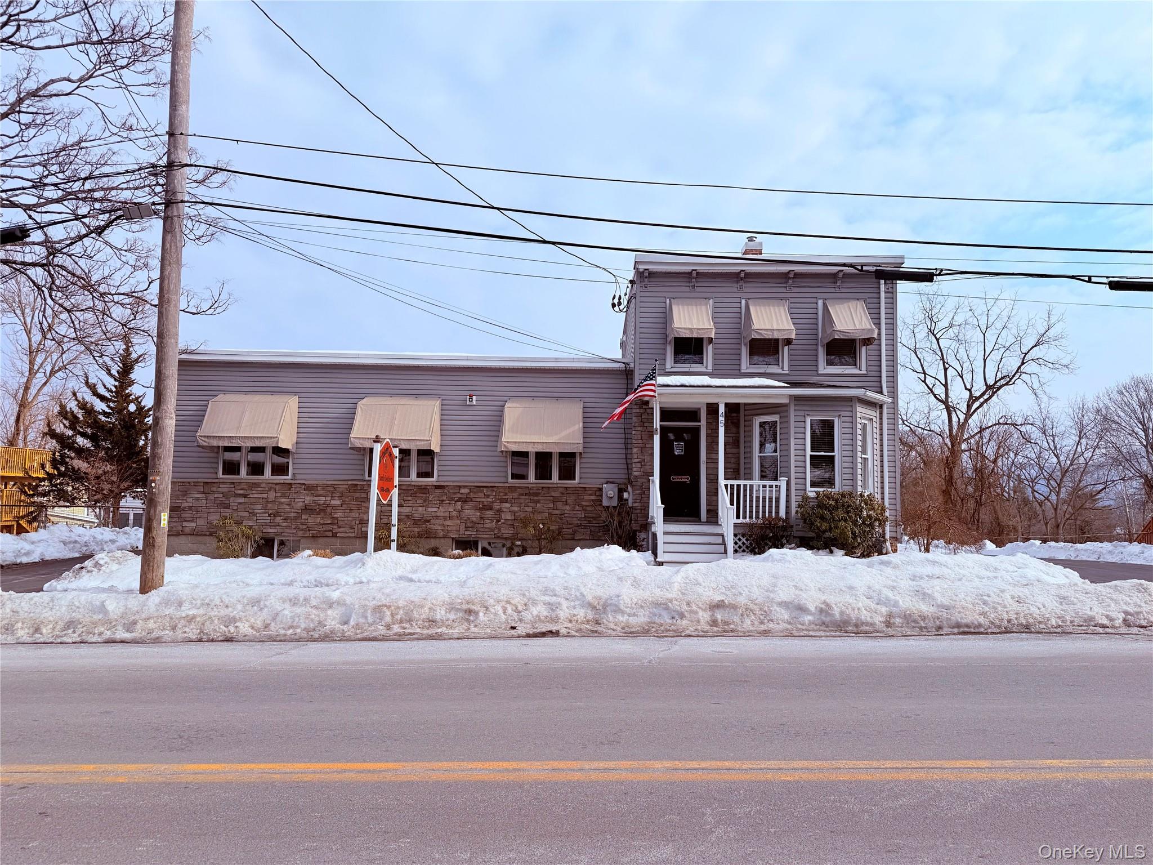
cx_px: 576
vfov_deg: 56.8
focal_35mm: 24
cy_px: 432
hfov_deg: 71.6
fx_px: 799
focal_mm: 6.76
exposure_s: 1/9091
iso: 80
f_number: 1.78
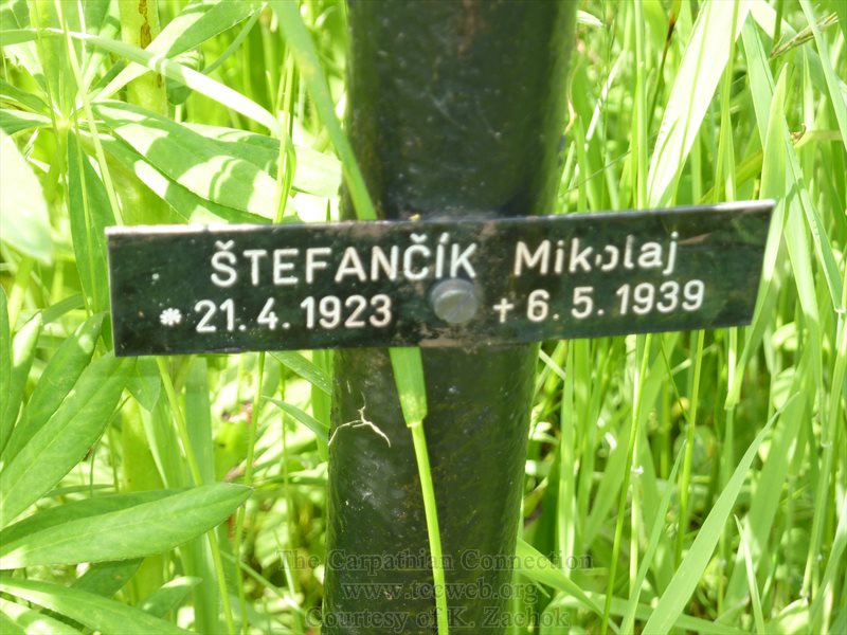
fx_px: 2545
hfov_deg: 18.9
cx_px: 424
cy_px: 318
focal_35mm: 104
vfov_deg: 14.2
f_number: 4.3
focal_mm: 17
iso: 100
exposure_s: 1/80
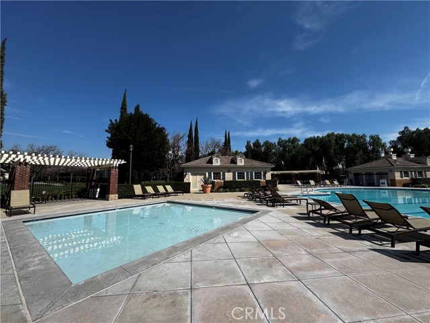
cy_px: 162
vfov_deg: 85.7
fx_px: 174
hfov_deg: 102.1
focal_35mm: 14
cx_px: 215
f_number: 2.2
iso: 50
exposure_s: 1/2674
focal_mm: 2.22
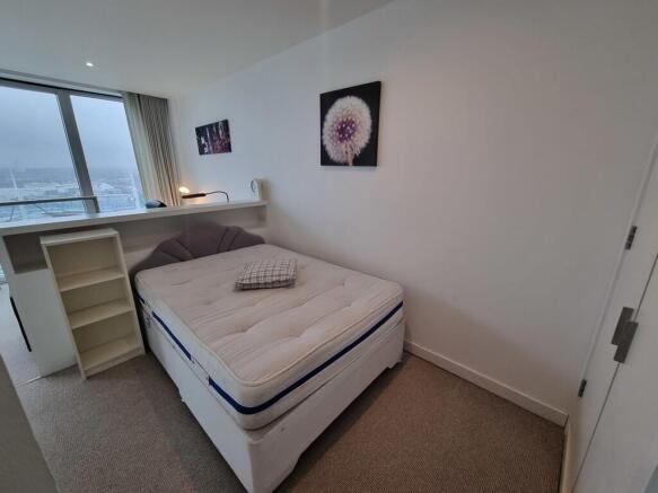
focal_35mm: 13
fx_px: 247
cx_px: 329
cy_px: 246
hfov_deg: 106.2
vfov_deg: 89.9
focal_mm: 2.2
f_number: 2.2
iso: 125
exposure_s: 1/50
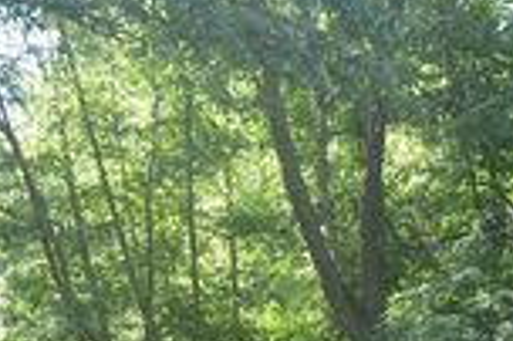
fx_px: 1452
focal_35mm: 102
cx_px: 317
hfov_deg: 20.0
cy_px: 410
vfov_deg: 13.0
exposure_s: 1/125
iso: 400
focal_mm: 24
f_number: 5.6
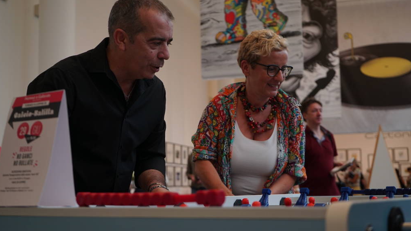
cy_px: 117
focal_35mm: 51
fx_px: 556
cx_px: 203
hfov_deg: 40.6
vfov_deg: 23.5
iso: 640
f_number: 4.5
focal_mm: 48
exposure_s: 1/320
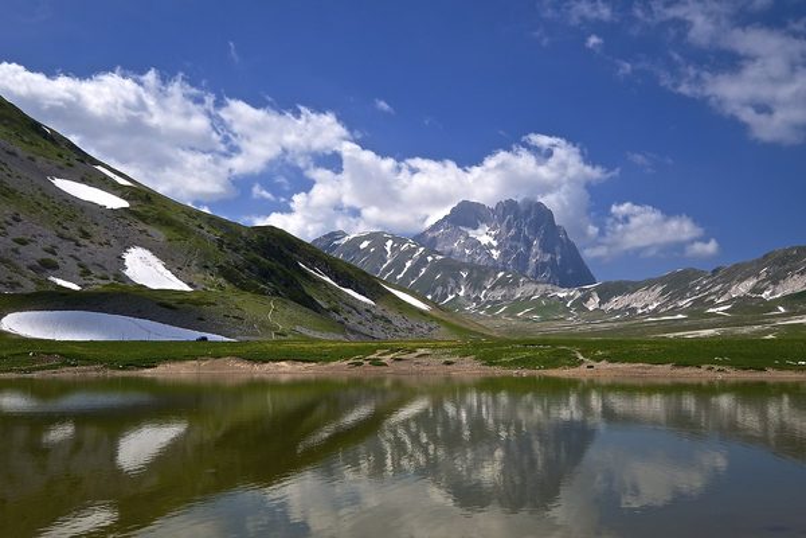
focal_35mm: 36
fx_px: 806
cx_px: 403
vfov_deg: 36.9
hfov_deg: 53.1
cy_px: 269
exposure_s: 1/500
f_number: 10
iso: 200
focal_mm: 24
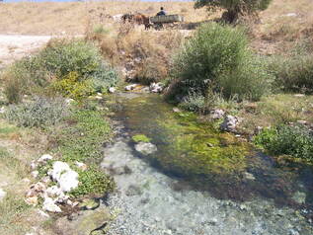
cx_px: 144
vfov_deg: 51.3
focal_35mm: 27
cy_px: 109
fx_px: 244
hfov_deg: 65.2
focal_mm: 5
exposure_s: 1/500
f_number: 2.8
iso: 50
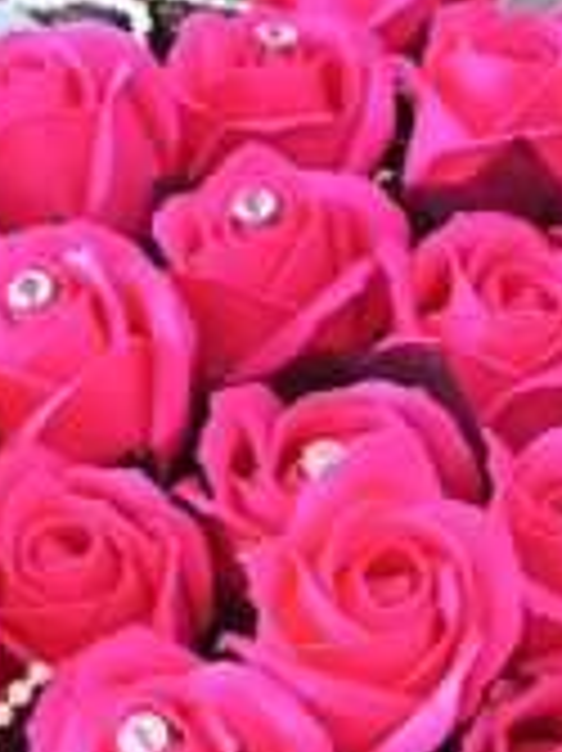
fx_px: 3490
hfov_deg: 9.2
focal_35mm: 161
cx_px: 378
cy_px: 752
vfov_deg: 12.1
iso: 696
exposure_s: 1/30
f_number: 3.5
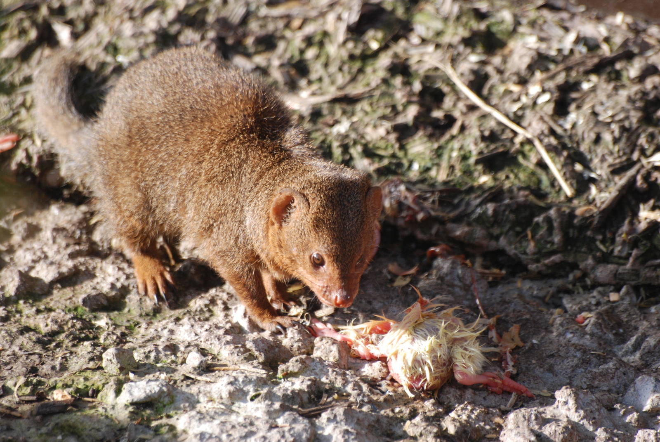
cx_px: 330
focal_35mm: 450
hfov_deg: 4.6
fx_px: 8260
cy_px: 221
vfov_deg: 3.1
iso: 400
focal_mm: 300
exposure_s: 1/500
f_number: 5.6
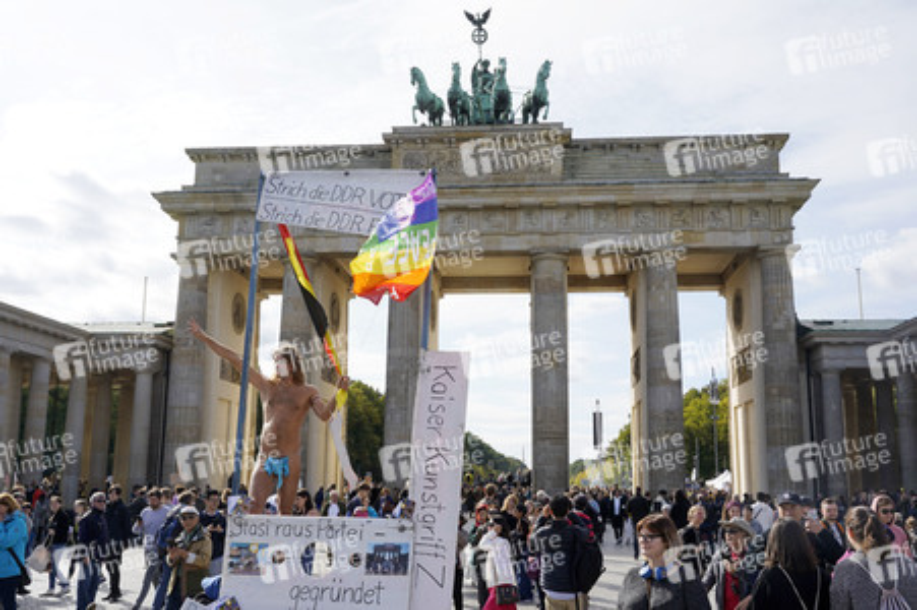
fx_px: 916
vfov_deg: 36.8
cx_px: 458
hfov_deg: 53.2
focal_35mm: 36
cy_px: 305
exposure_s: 1/320
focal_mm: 36
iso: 160
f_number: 9
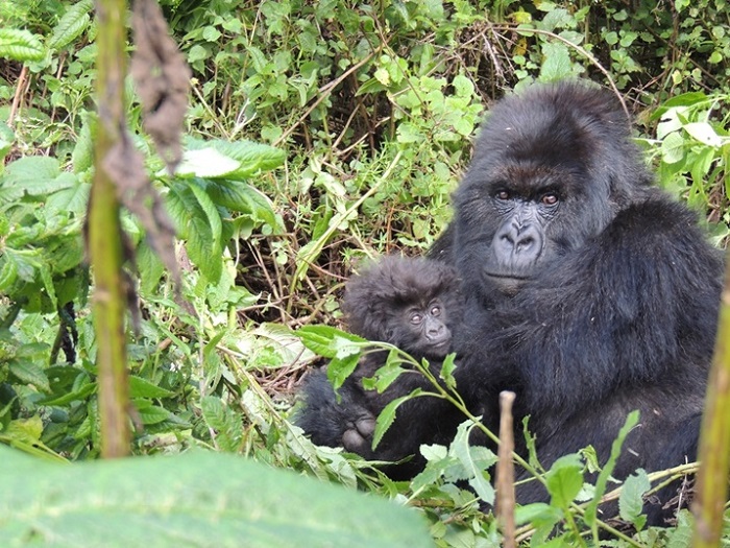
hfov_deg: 16.4
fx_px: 2531
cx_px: 365
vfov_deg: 12.3
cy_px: 274
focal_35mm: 120
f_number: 4.2
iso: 360
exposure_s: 1/100
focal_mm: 21.4
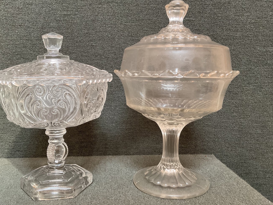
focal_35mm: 34
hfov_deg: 53.8
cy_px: 99
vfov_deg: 41.8
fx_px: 268
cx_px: 118
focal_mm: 3
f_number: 1.8
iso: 100
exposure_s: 1/50
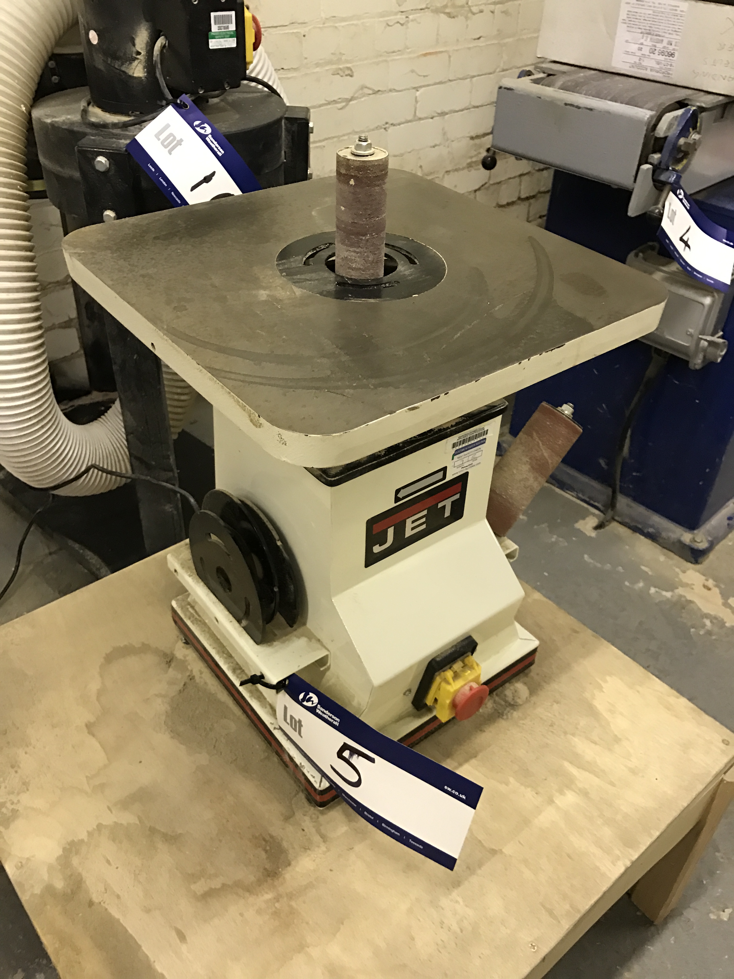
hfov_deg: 49.7
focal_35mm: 28
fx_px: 792
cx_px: 367
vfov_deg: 63.4
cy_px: 490
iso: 80
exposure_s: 1/17
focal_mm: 3.99
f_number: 1.8
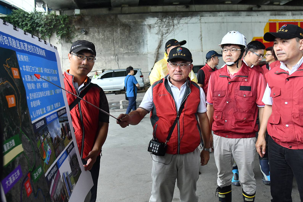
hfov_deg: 60.3
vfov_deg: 42.3
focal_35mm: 31
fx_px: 261
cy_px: 96
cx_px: 156
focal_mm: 24
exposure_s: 1/250
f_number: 5.6
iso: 1400
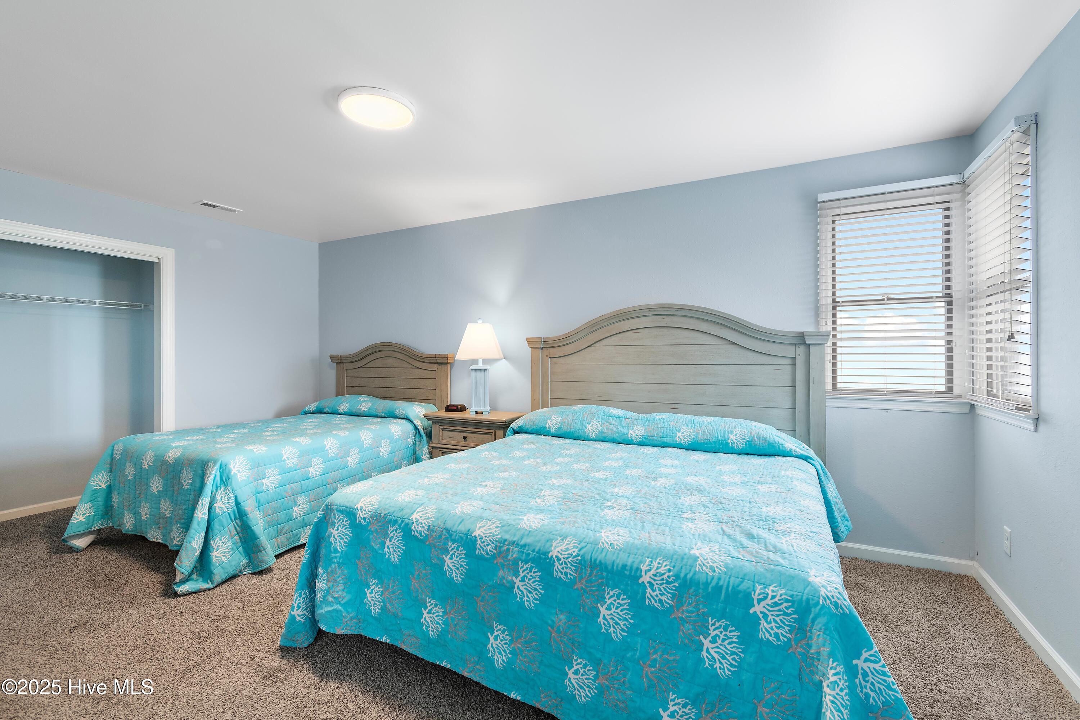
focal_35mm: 15
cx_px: 540
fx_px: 450
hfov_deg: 100.4
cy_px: 360
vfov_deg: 77.3
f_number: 4.5
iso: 100
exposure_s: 1/6
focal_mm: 10
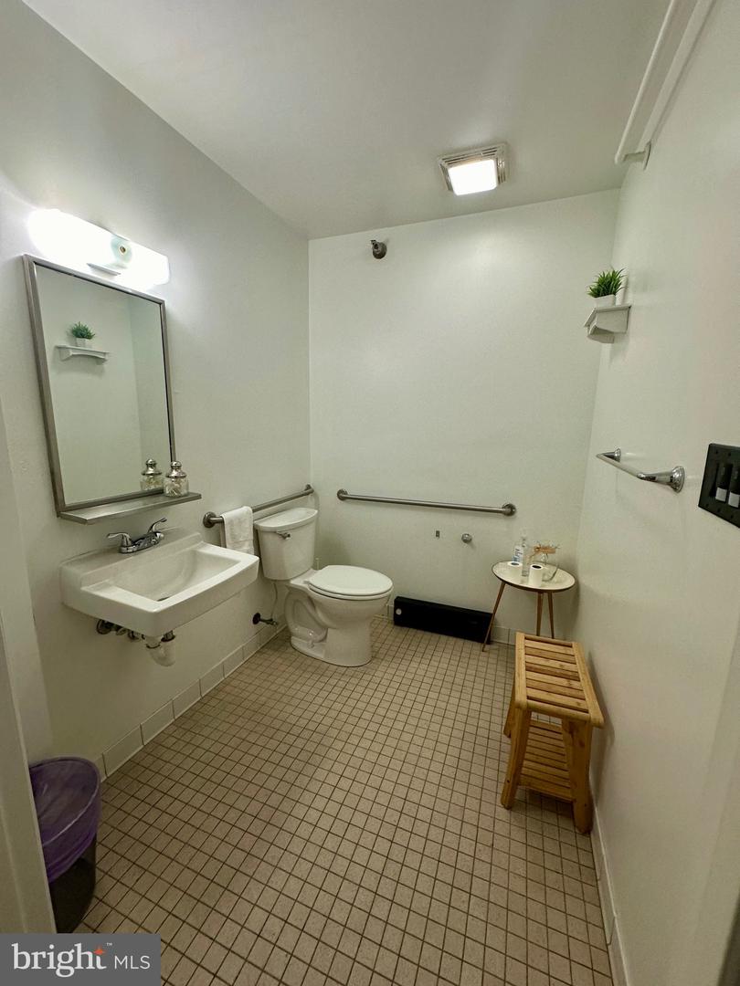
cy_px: 493
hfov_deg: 85.7
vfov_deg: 102.1
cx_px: 370
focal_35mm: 14
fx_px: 399
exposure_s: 1/120
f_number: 2.2
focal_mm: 2.22
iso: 160
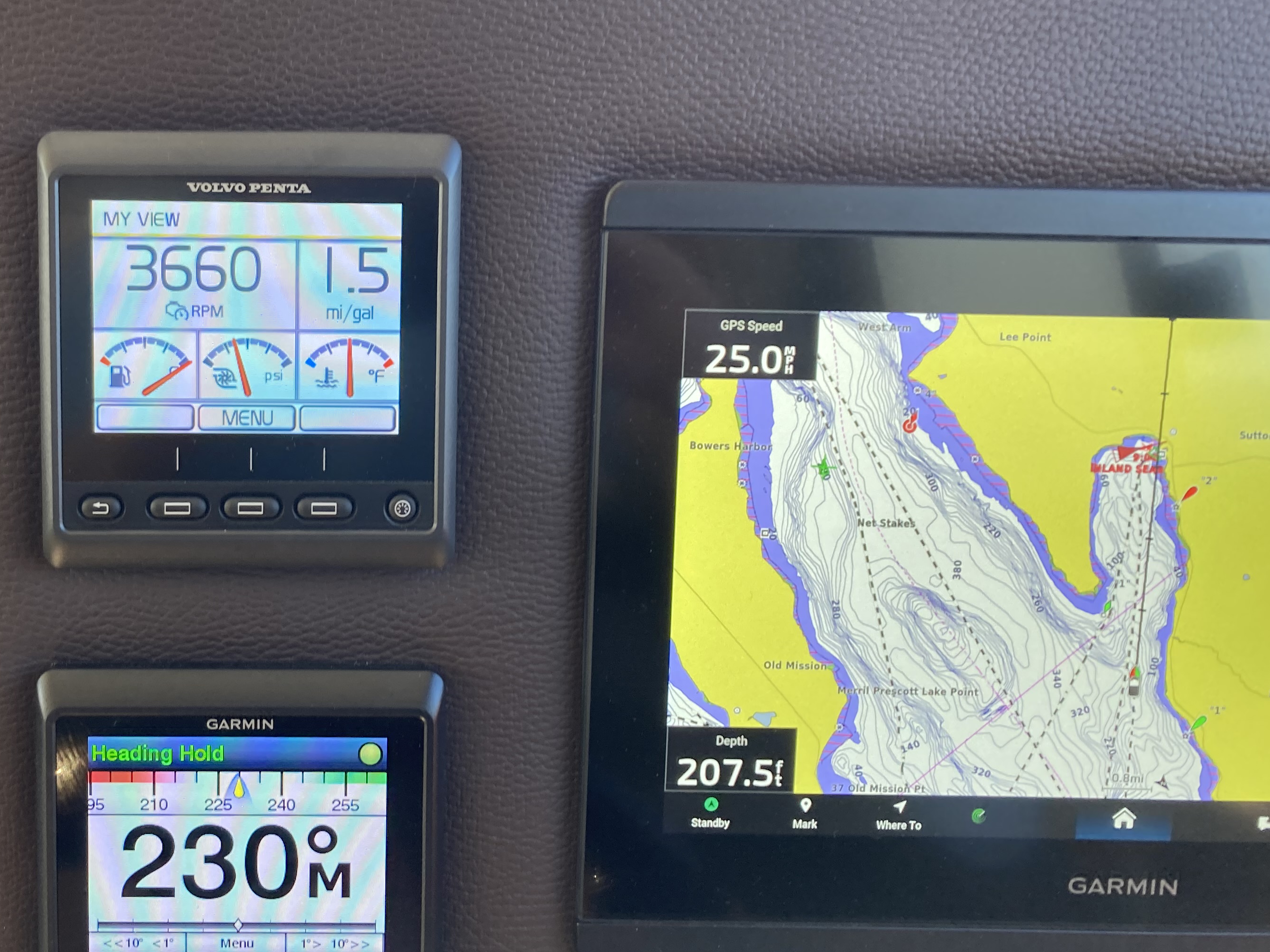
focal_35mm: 42
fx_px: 1541
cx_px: 326
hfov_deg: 43.4
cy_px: 418
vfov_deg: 34.3
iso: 40
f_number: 1.8
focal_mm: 3.99
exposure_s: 1/121
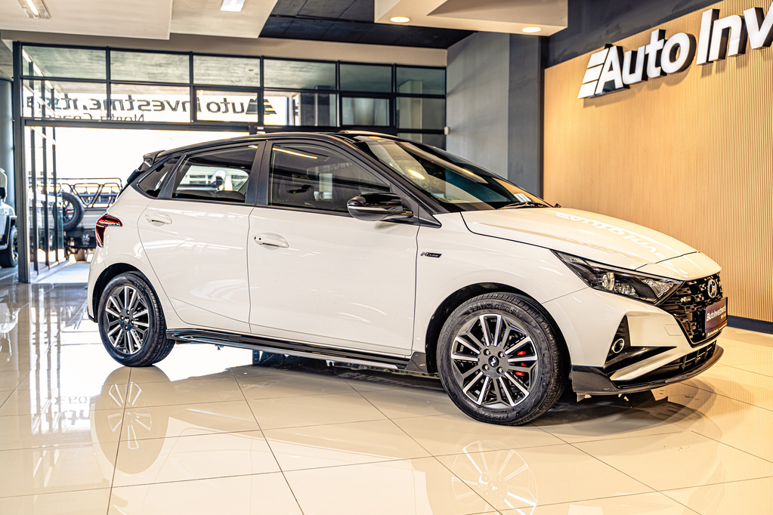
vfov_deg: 36.9
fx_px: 773
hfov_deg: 53.1
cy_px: 258
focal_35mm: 36
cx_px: 386
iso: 640
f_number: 2.8
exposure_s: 1/125
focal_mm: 36
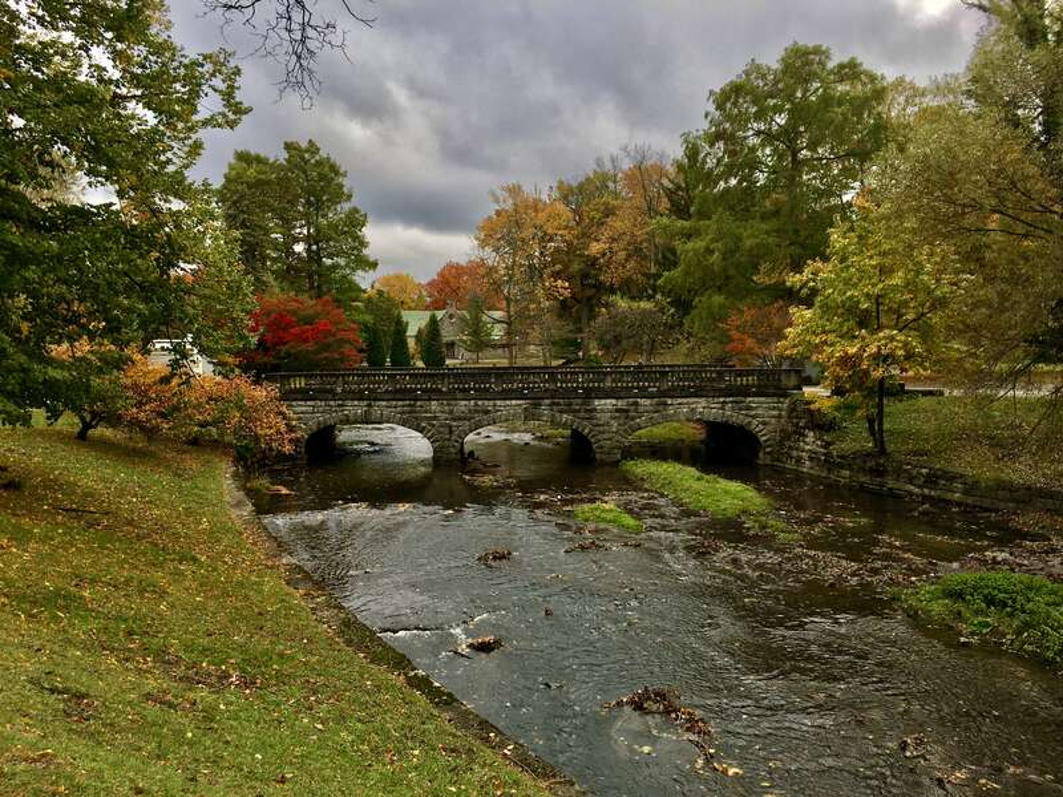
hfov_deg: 61.7
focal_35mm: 29
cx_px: 532
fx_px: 891
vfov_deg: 48.2
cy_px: 398
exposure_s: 1/519
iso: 25
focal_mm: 4.15
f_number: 2.2
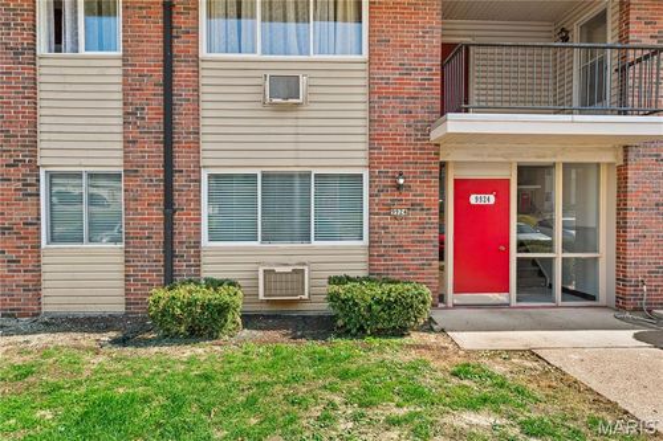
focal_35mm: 20
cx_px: 332
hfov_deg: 83.1
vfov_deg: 61.1
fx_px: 374
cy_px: 220
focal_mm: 20.3
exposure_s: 1/125
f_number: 9
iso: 160
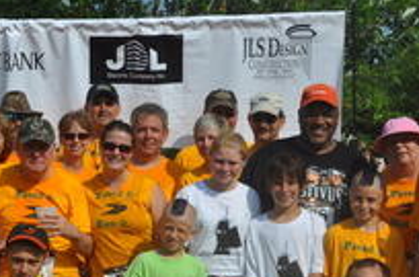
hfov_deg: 19.2
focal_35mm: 106
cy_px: 235
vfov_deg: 12.8
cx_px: 97
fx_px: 1231
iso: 200
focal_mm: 32
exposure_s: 1/500
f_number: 11
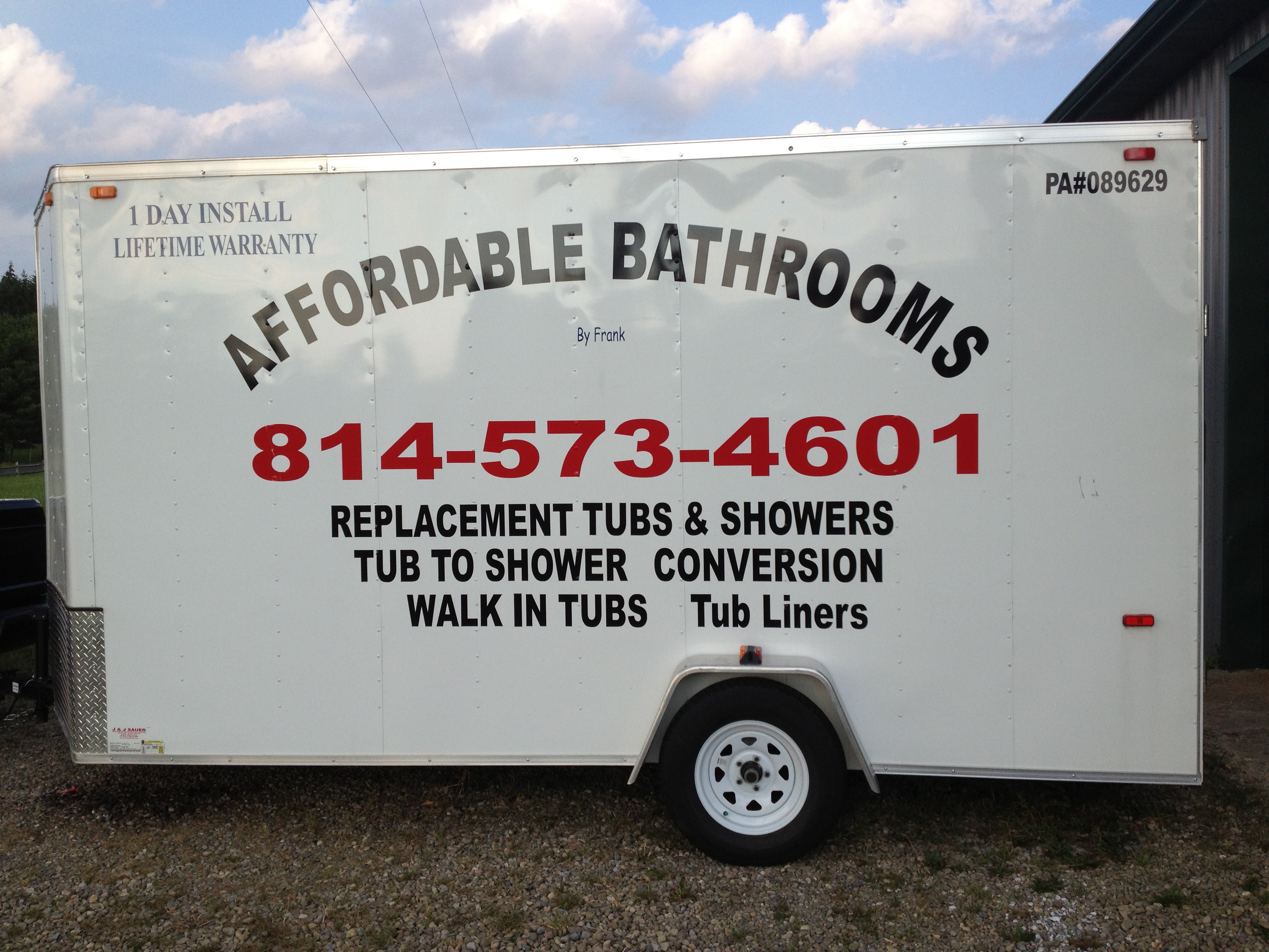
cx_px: 634
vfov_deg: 40.7
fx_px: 1283
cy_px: 476
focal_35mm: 35
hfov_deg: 52.6
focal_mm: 4.28
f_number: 2.4
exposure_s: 1/968
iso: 64
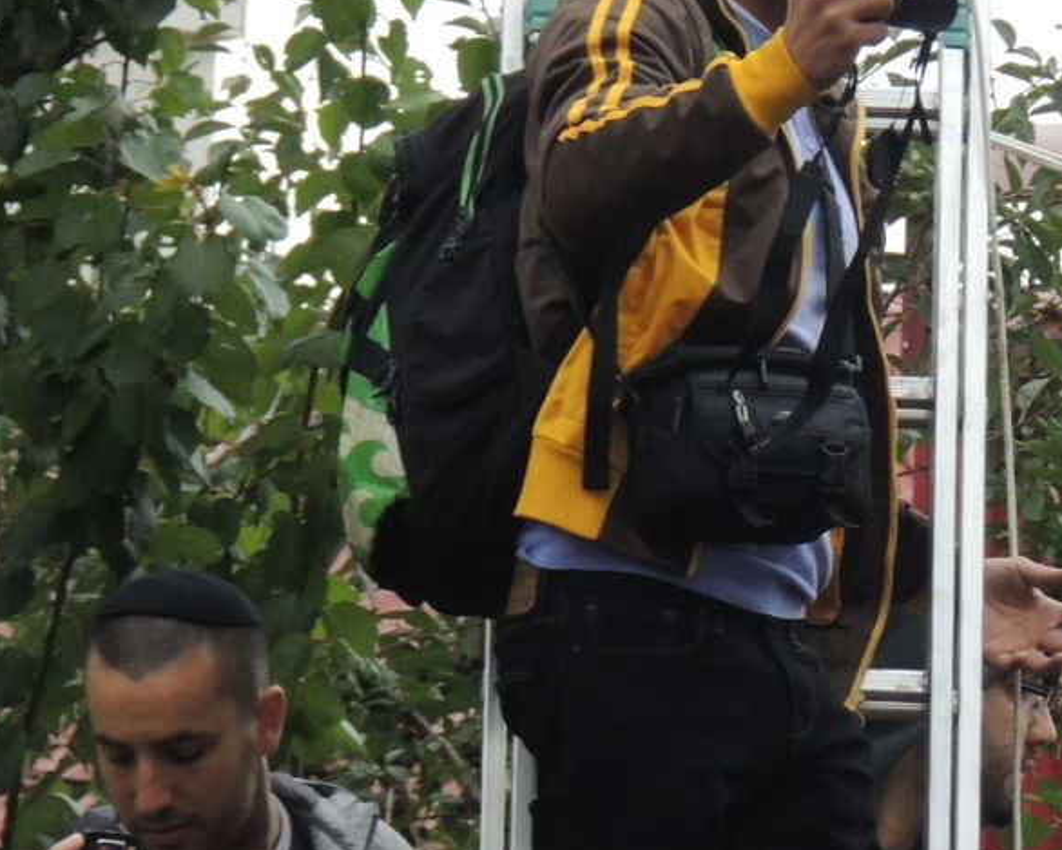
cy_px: 261
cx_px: 823
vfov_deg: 2.9
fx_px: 16504
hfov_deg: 3.7
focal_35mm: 525
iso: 360
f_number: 4.6
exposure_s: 1/500
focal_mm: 40.1
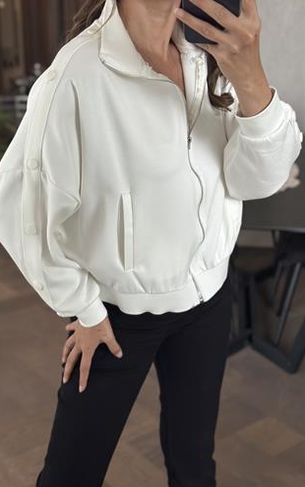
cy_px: 241
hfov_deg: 24.9
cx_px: 119
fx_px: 691
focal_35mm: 52
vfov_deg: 38.8
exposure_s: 1/40
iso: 400
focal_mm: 6.86
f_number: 1.78
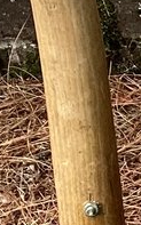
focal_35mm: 253
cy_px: 67
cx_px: 636
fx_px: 1557
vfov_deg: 8.3
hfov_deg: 4.6
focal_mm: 3.3
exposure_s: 1/120
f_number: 2.4
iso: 32
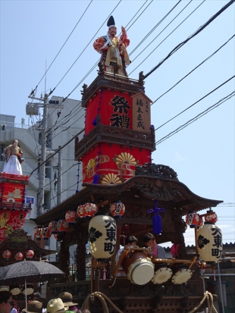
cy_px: 156
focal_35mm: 43
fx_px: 389
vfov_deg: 43.9
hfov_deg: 33.6
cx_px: 118
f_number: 4
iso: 80
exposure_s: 1/500
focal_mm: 7.3
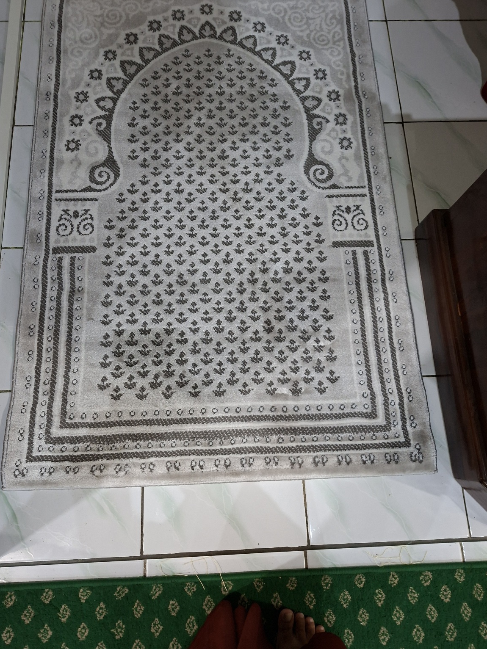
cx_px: 240
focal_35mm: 24
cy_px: 312
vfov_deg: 71.6
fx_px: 450
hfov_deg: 56.8
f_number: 1.8
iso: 640
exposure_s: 1/25
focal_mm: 5.54
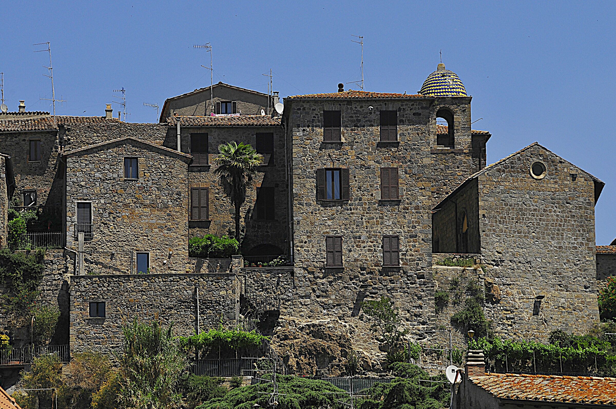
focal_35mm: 188
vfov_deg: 7.3
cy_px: 204
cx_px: 308
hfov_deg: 11.0
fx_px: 3204
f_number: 10
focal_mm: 125
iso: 200
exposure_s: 1/400
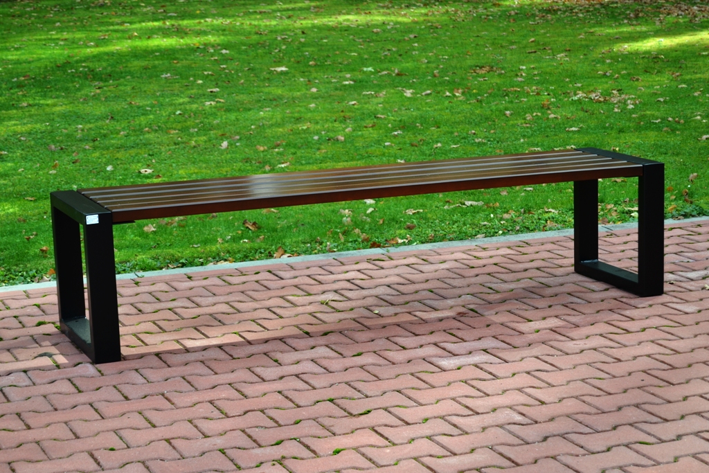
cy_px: 236
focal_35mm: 82
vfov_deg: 16.6
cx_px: 354
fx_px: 1625
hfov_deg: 24.6
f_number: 5.6
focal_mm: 55
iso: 125
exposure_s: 1/125
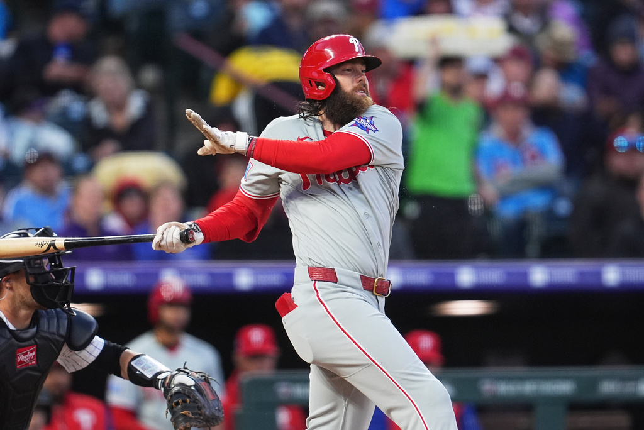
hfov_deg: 3.4
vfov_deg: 2.3
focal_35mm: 600
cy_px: 215
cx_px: 322
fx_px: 10739
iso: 2500
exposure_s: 1/2000
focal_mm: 400
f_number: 3.2
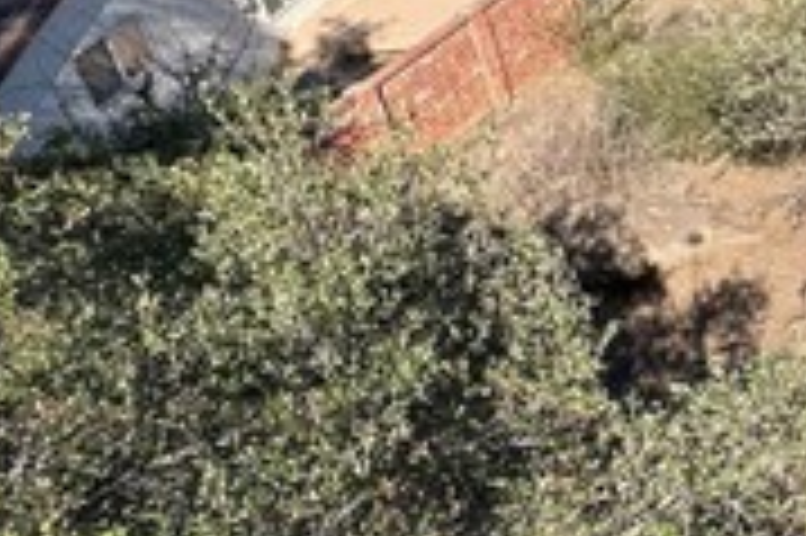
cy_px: 81
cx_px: 1022
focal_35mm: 52
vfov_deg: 25.3
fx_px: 1163
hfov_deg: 30.8
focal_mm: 2.22
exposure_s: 1/924
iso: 40
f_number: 2.2
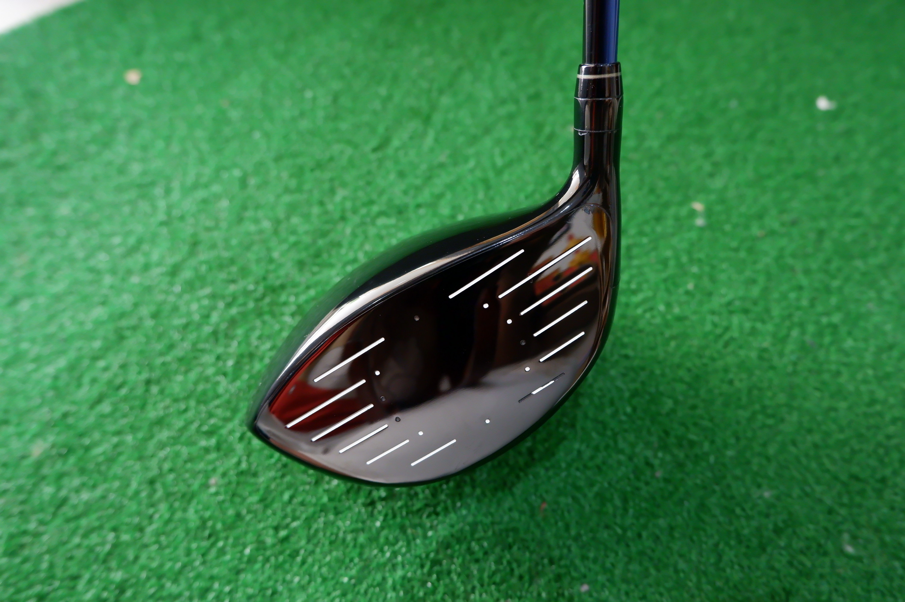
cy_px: 301
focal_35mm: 24
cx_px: 452
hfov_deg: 73.8
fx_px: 603
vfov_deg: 53.0
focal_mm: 16.6
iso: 2000
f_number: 4
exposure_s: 1/34
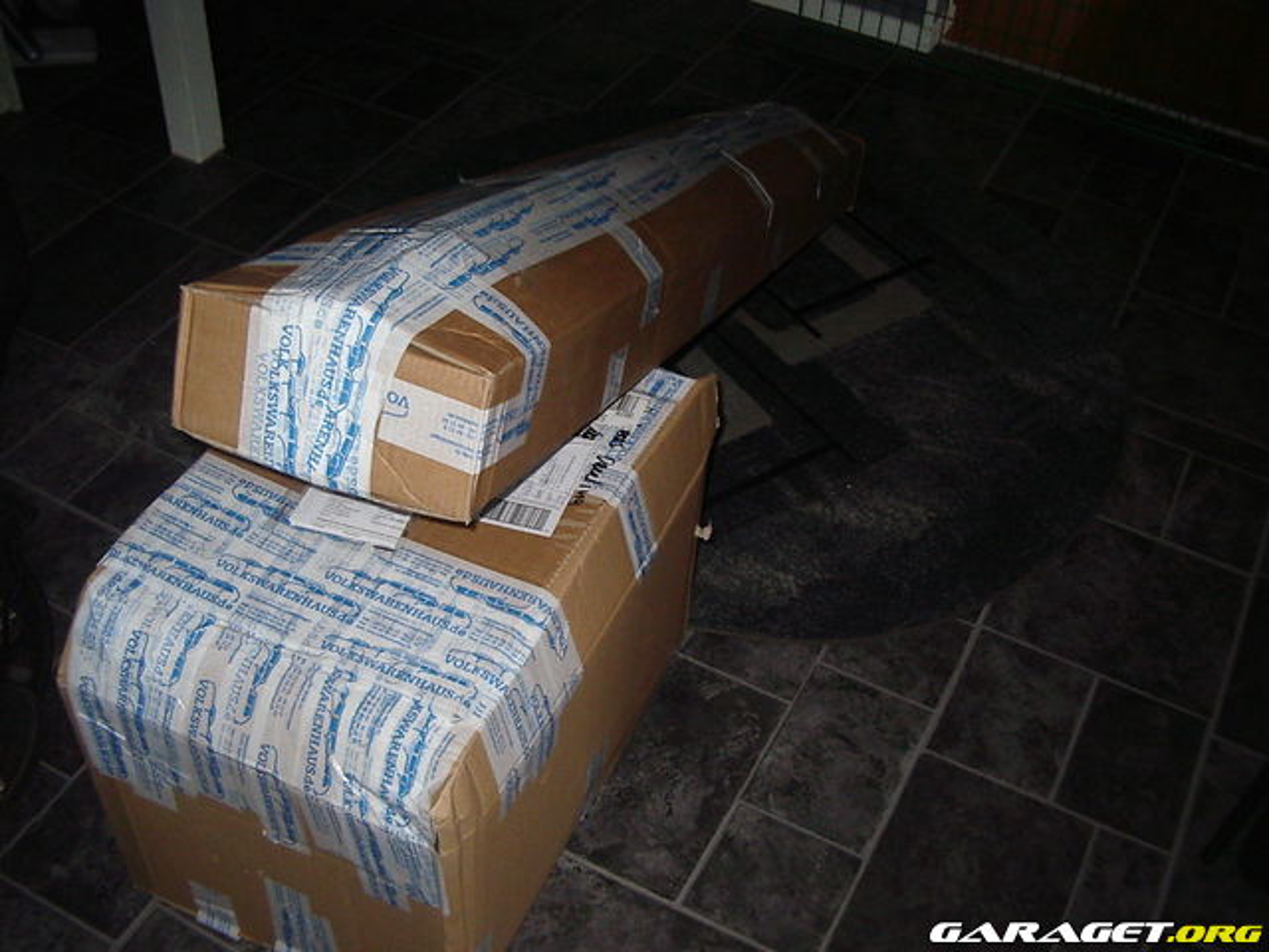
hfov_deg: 49.0
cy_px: 476
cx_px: 634
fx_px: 1393
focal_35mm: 38
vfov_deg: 37.7
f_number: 2.6
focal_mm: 5.8
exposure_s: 1/60
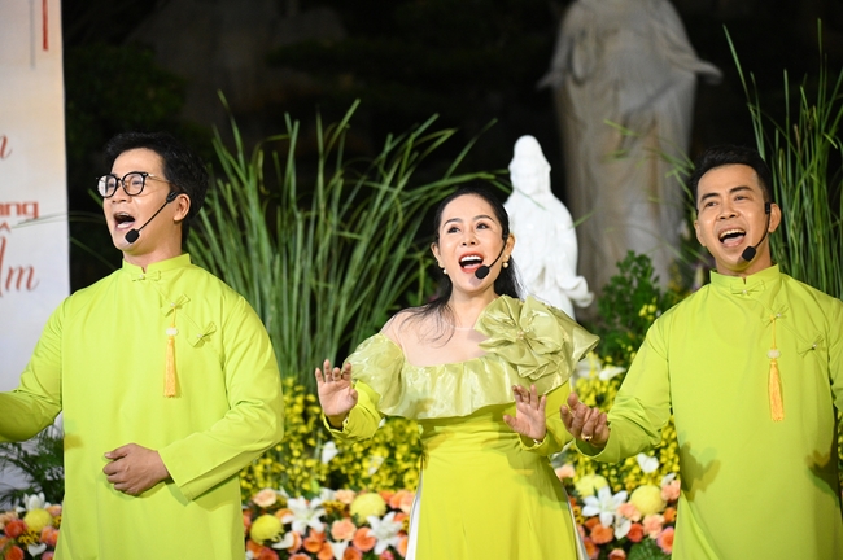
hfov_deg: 17.1
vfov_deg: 11.4
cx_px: 422
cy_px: 280
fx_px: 2807
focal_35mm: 120
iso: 5000
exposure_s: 1/250
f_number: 4
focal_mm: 120
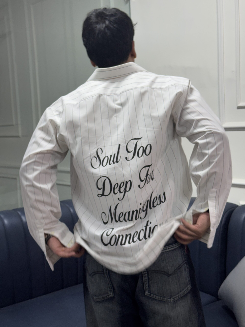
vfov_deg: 39.7
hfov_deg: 30.3
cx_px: 122
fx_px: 453
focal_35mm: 48
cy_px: 164
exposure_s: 1/50
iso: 50
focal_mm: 6.76
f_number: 1.78
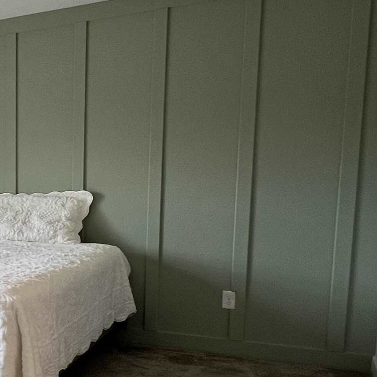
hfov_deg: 27.8
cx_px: -149
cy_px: 255
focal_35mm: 47
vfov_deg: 35.7
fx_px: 579
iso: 64
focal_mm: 1.57
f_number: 1.8
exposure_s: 1/120
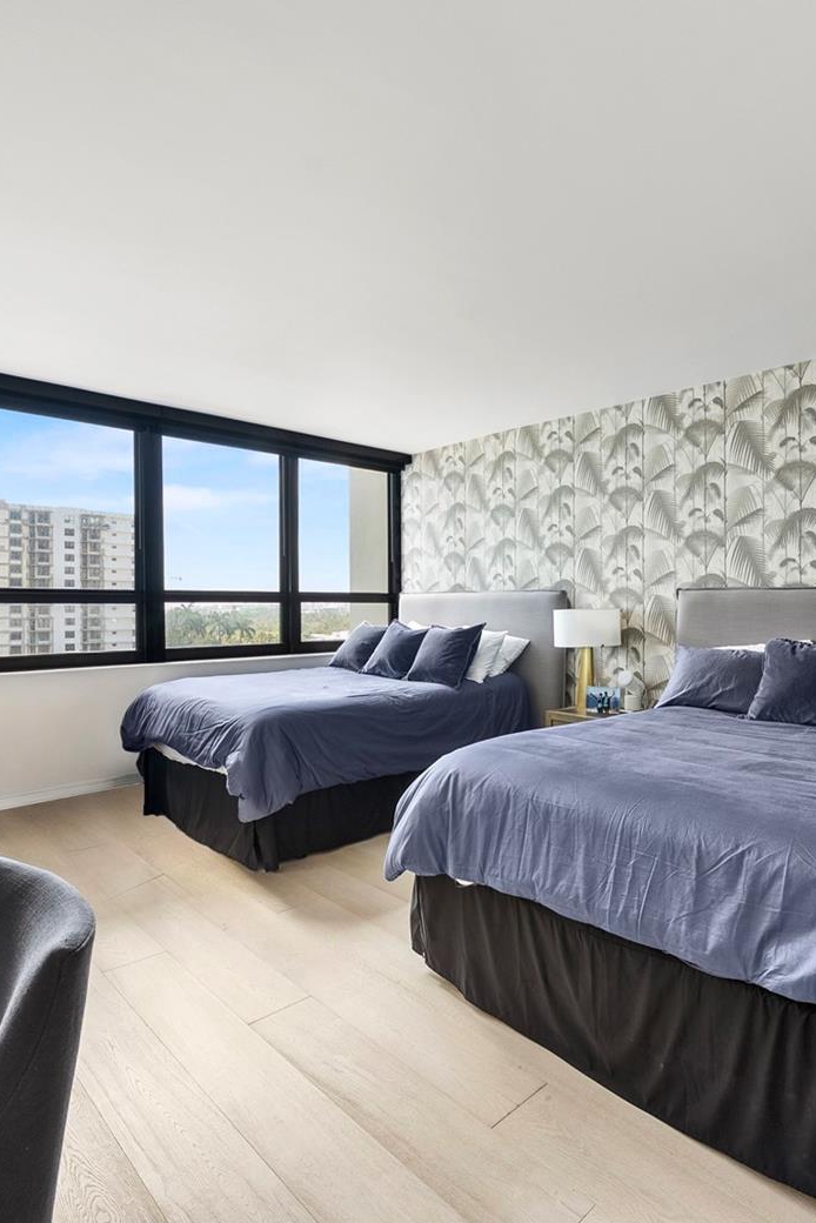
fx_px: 679
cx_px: 474
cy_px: 619
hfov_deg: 61.6
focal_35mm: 20
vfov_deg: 84.0
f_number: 8
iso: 400
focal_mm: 13
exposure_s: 1/13
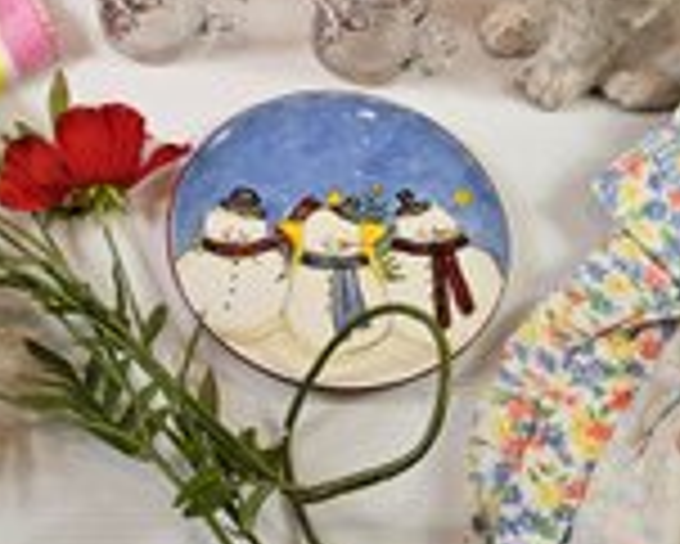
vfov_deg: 29.1
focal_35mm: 51
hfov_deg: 36.5
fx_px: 1027
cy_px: 115
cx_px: 263
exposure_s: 1/120
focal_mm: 5.4
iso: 100
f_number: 1.8
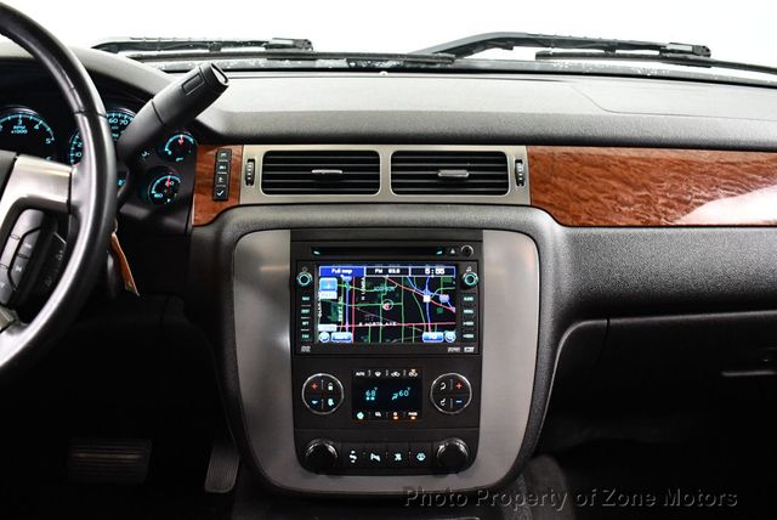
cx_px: 388
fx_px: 778
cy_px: 260
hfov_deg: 53.1
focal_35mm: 36
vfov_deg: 36.9
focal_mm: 18
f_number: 3.5
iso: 4000
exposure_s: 1/60
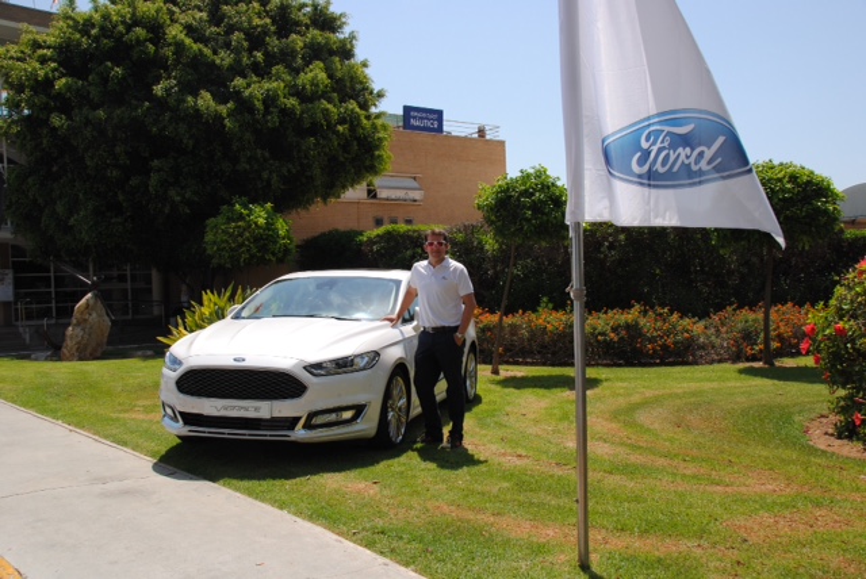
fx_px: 795
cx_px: 433
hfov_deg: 57.2
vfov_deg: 40.0
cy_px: 290
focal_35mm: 33
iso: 100
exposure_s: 1/250
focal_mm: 22
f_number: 8
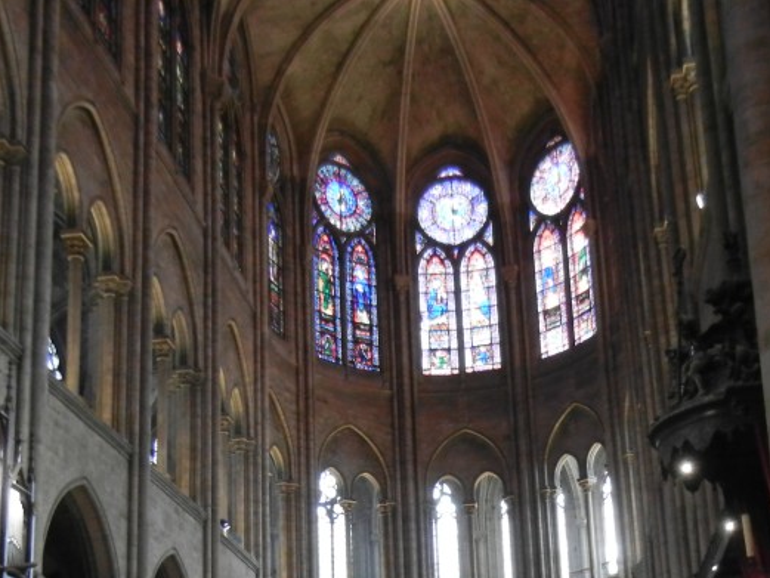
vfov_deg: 23.8
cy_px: 566
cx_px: 448
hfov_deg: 32.6
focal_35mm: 59
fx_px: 1313
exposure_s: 1/2.3
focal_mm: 5.4
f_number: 3.5
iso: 200
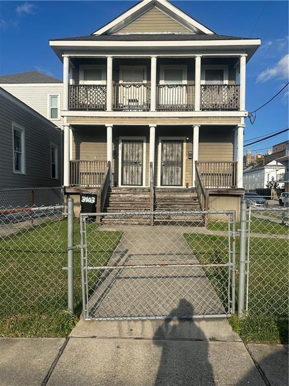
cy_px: 193
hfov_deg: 56.8
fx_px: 267
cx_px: 144
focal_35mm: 24
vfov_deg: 71.6
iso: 80
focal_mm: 6.86
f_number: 1.78
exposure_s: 1/5848
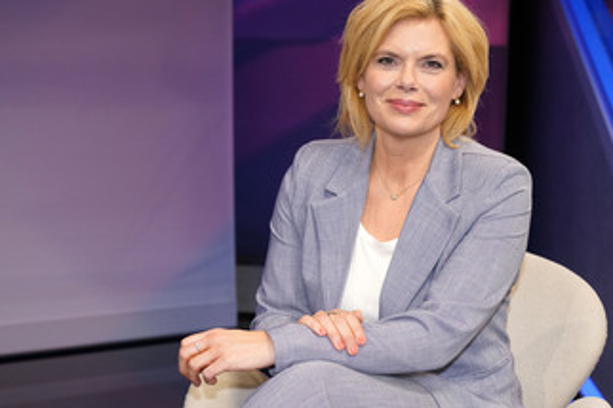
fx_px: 1310
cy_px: 238
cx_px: 347
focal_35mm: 77
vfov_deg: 17.7
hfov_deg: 26.3
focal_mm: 55
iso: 2000
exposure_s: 1/160
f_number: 5
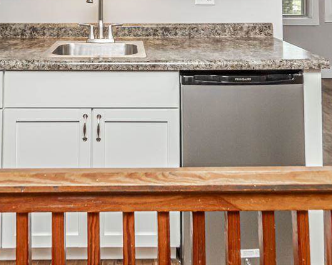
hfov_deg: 51.9
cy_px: -1
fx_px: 334
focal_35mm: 34
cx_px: 111
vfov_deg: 38.4
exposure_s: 1/60
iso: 2000
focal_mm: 10
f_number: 10
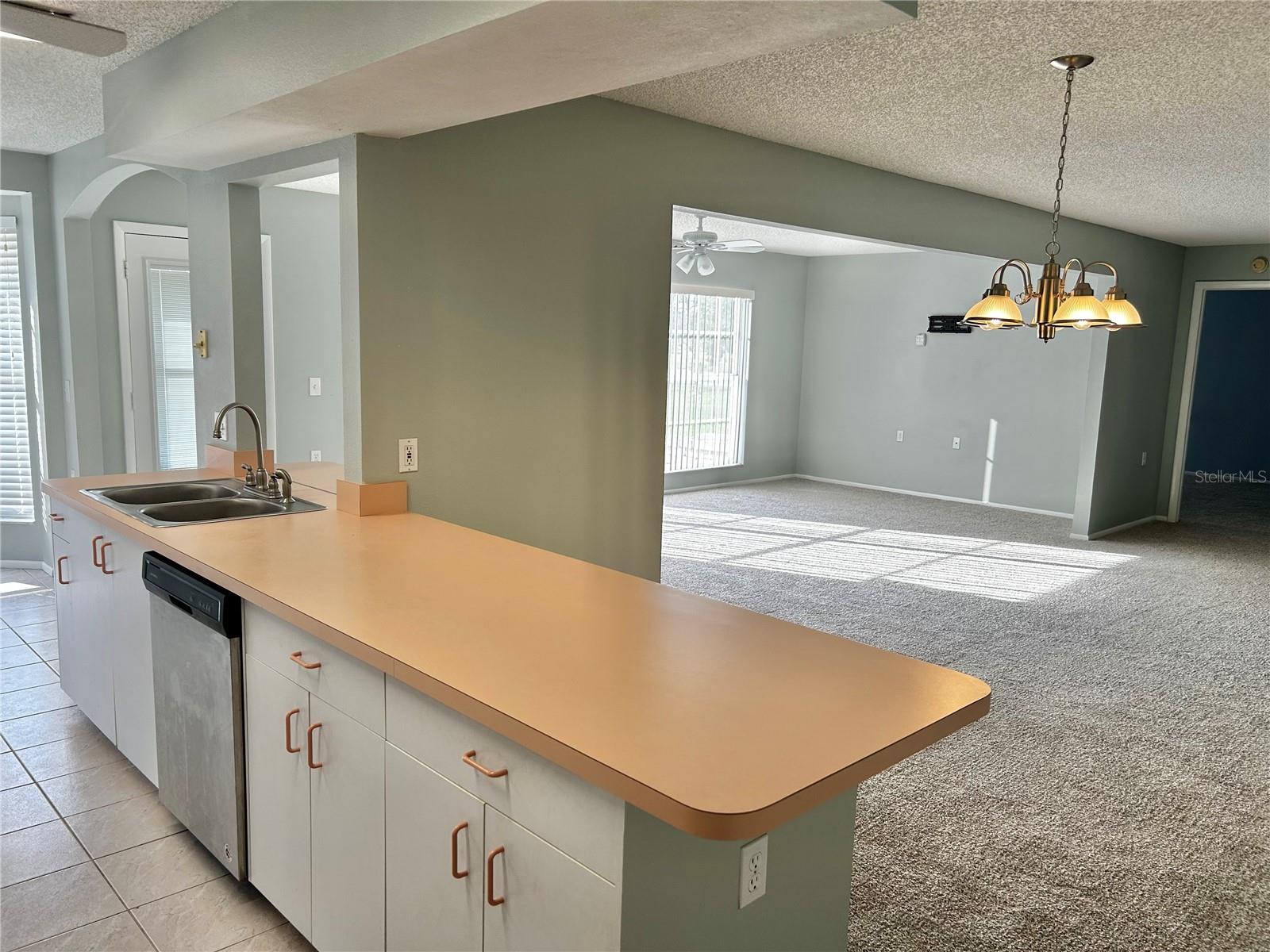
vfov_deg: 53.1
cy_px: 476
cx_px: 635
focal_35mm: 26
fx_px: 954
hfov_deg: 67.3
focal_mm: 5.7
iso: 50
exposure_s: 1/282
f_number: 1.5
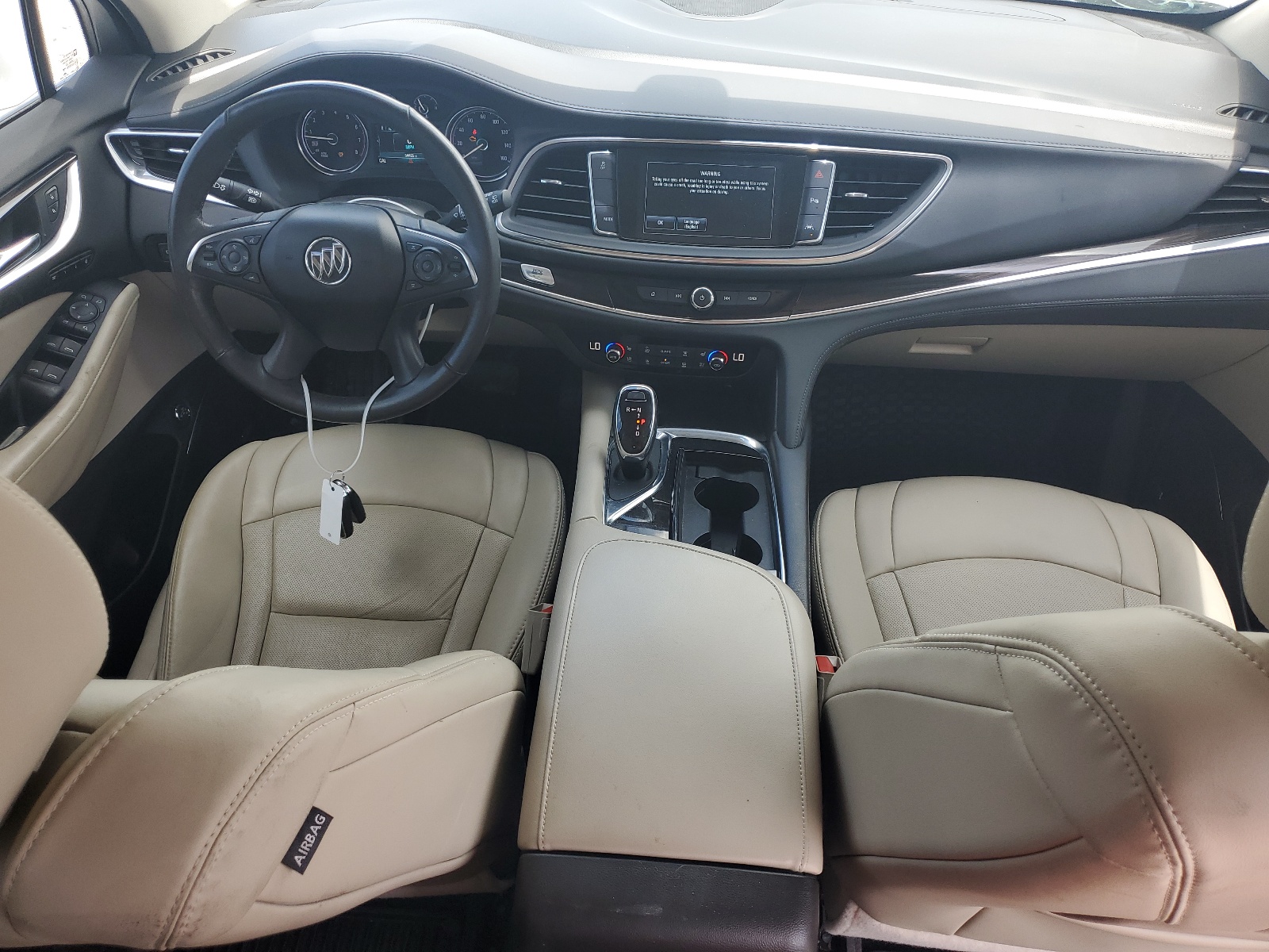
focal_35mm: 26
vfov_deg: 53.1
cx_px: 634
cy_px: 476
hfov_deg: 67.3
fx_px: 953
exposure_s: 1/217
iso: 50
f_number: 1.5
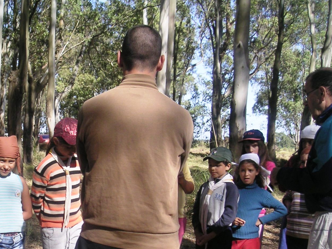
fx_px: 585
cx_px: 85
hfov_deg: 31.2
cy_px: 200
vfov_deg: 23.7
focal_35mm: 61
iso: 50
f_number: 2.8
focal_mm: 6
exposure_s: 1/350
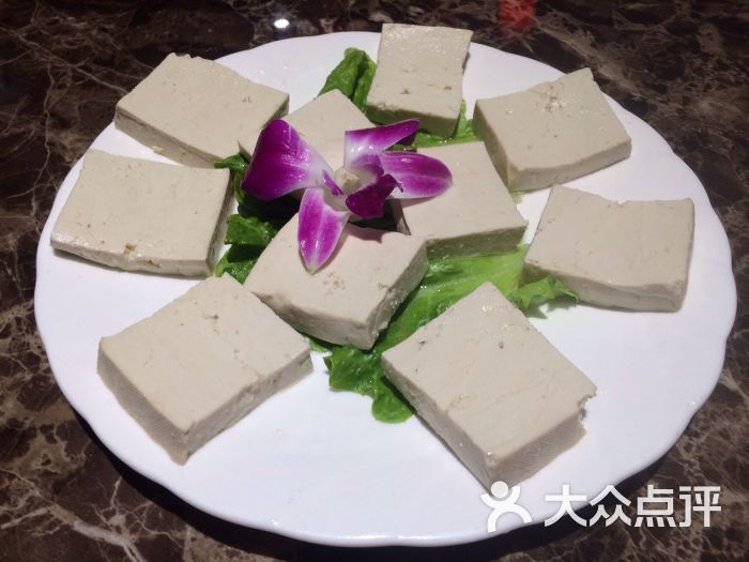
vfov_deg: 46.8
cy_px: 281
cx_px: 374
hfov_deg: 60.0
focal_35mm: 30
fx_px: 649
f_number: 2.2
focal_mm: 4.12
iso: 50
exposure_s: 1/60
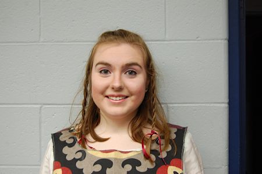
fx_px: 382
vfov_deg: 25.7
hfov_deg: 37.9
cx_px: 131
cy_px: 87
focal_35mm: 52
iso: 800
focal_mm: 35
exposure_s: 1/25
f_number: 4.8
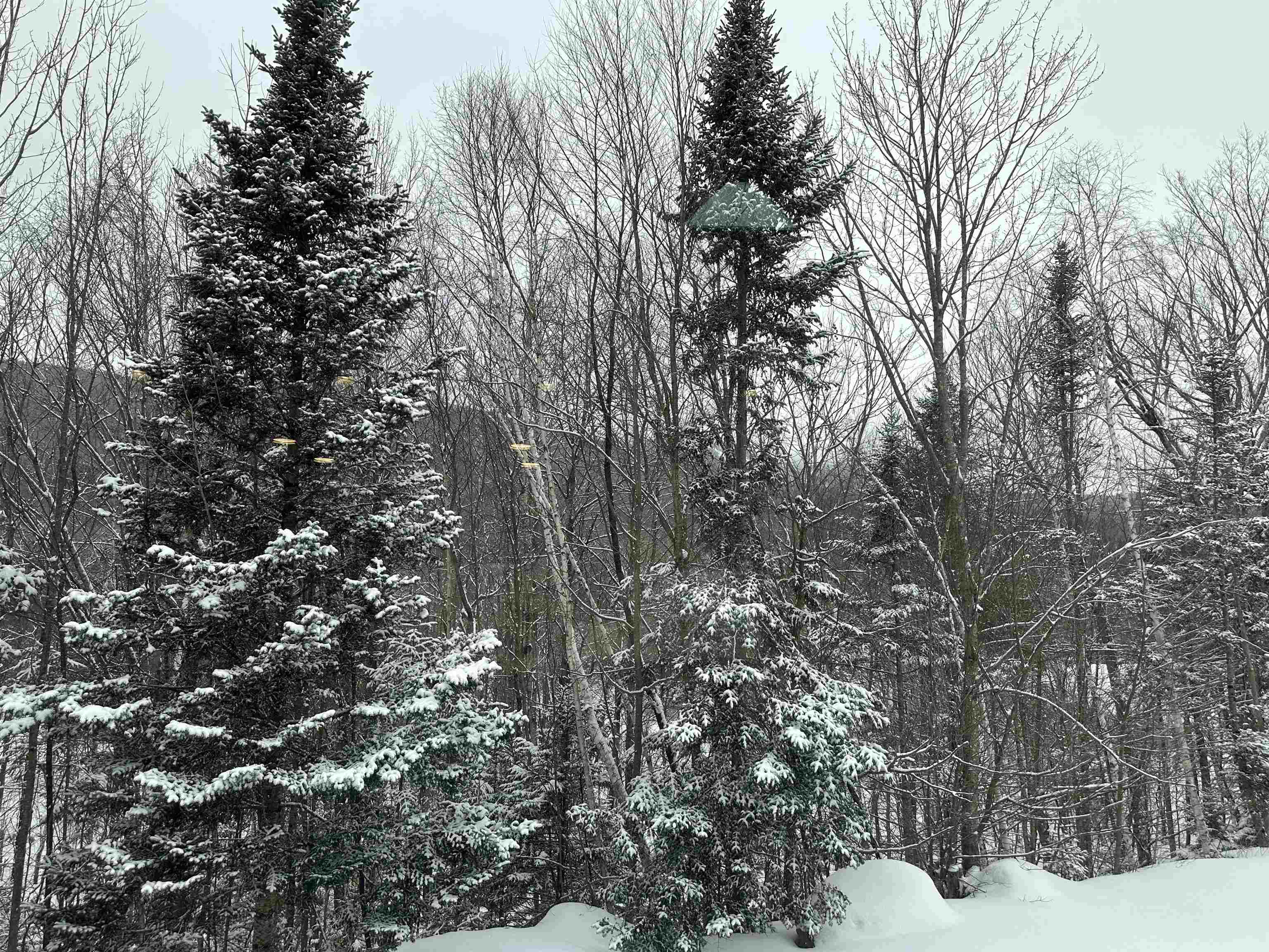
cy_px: 476
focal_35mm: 24
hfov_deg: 71.6
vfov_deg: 56.8
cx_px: 634
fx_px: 880
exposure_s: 1/1050
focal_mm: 6.86
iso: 80
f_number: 1.78
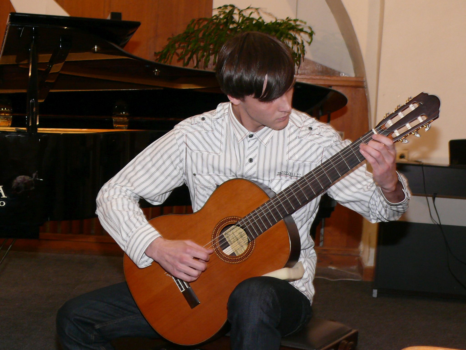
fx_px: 1023
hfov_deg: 25.7
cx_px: 233
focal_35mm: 76
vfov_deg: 19.4
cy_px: 175
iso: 200
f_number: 3.2
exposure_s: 1/30
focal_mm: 11.6
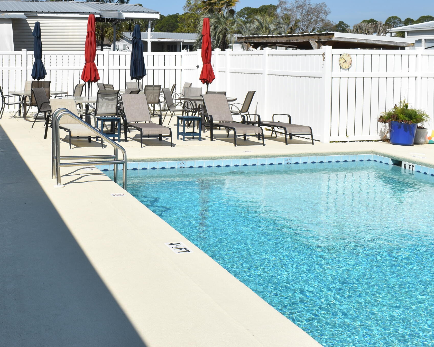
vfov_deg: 29.8
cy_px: 91
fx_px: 642
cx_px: 109
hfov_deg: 36.5
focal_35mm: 50
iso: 100
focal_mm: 20
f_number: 10
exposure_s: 1/400
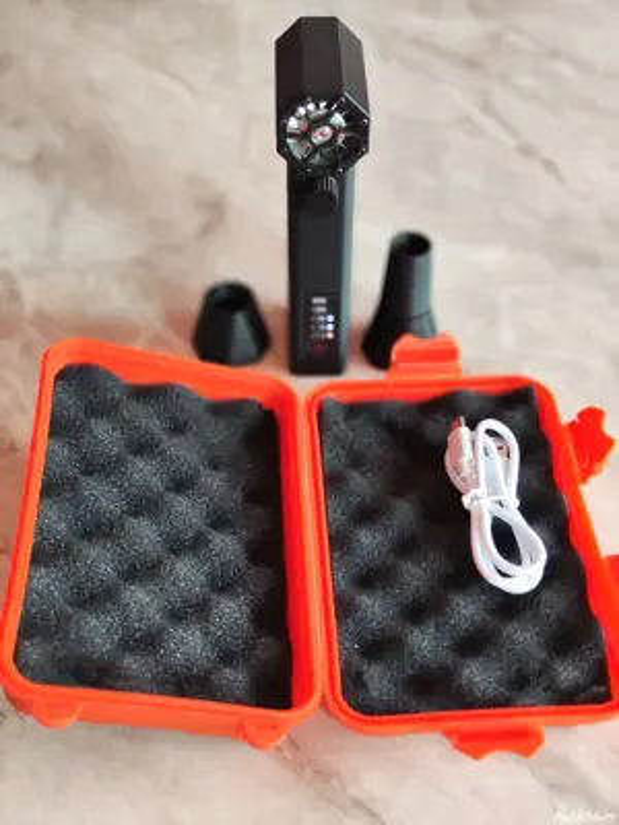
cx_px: 310
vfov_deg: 73.9
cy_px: 412
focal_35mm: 23
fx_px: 548
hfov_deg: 58.9
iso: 551
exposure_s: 1/100
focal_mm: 7.01
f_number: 1.69
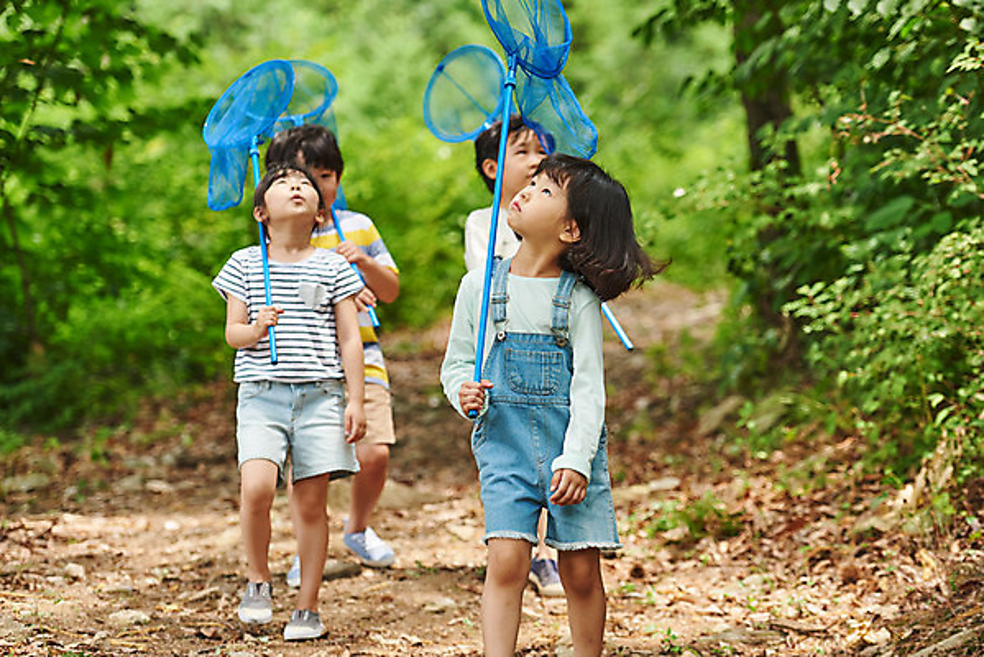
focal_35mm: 105
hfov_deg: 19.4
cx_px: 492
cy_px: 328
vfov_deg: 13.1
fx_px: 2871
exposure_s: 1/1000
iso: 400
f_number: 2.8
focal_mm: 105
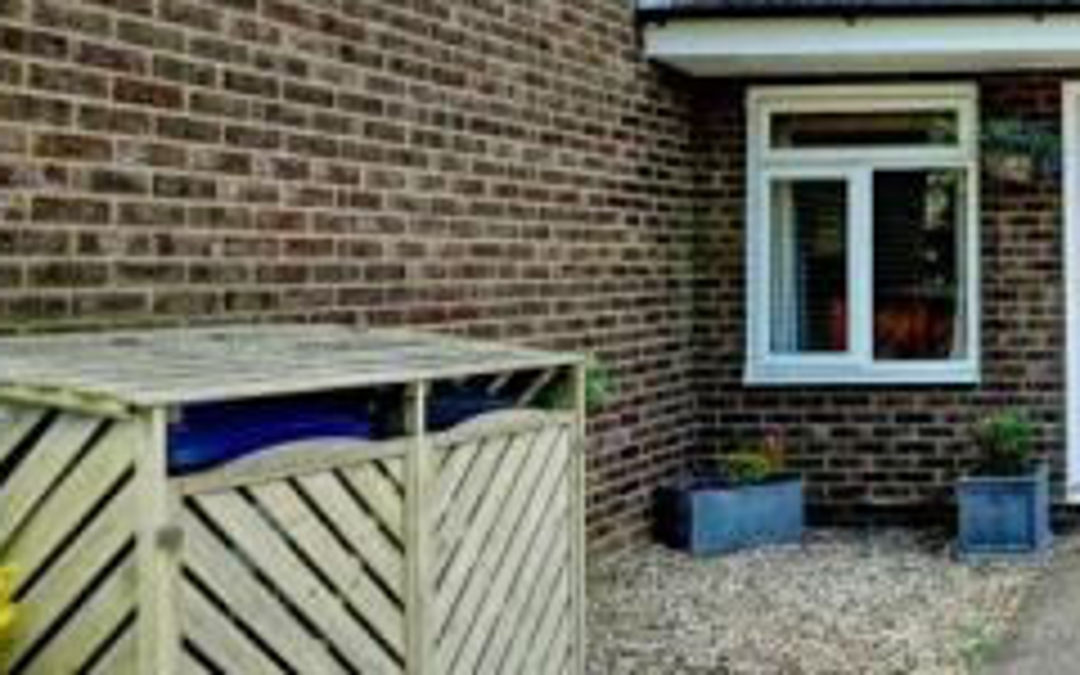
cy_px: 182
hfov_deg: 40.4
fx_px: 1148
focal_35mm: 39
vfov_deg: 32.3
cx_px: 1195
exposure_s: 1/125
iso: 80
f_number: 4
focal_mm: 14
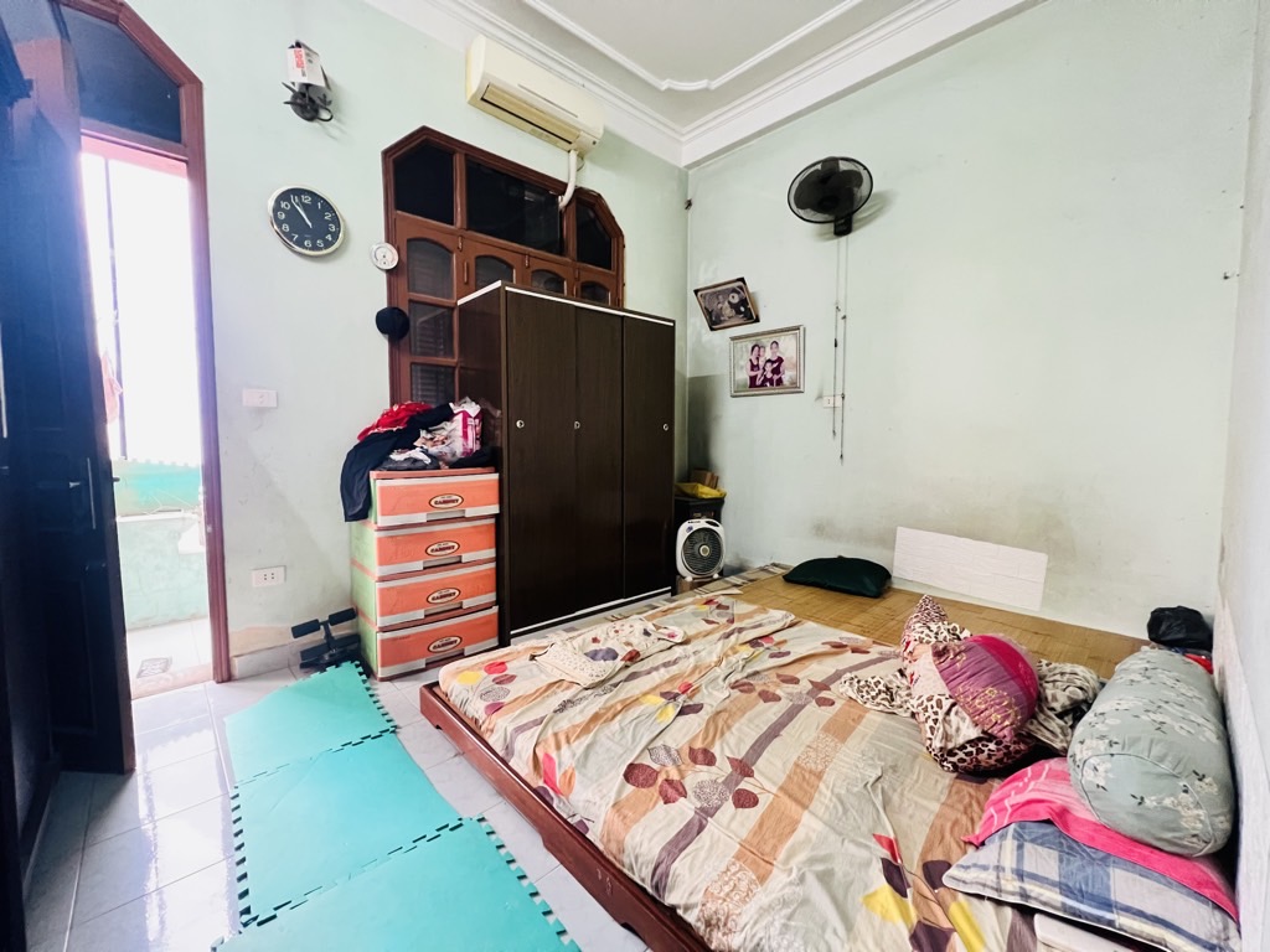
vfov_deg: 89.9
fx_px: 477
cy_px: 476
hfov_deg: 106.2
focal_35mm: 13
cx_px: 635
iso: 640
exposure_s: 1/50
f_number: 1.8
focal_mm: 1.57
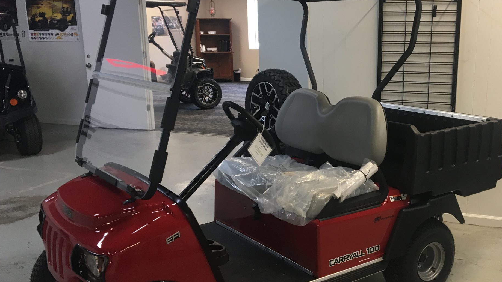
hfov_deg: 45.8
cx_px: 329
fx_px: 586
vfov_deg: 27.1
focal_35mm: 44
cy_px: 169
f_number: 2.2
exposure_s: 1/30
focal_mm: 4.15
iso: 64
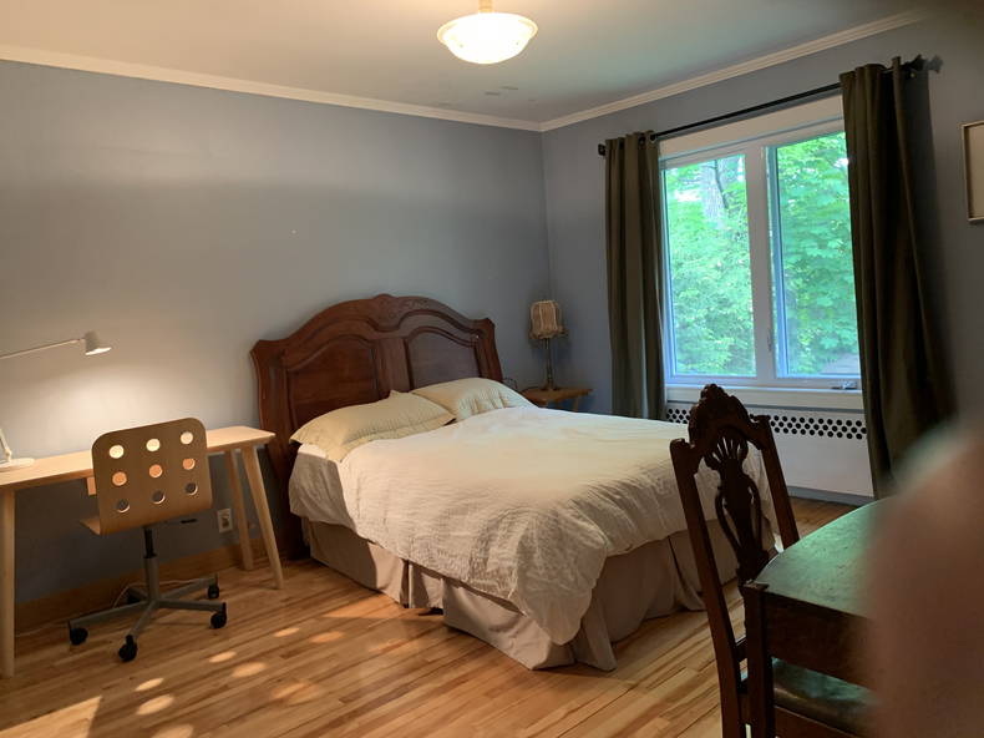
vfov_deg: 53.0
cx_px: 492
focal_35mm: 26
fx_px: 739
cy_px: 369
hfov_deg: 67.3
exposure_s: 1/40
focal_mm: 4.25
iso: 250
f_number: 1.8
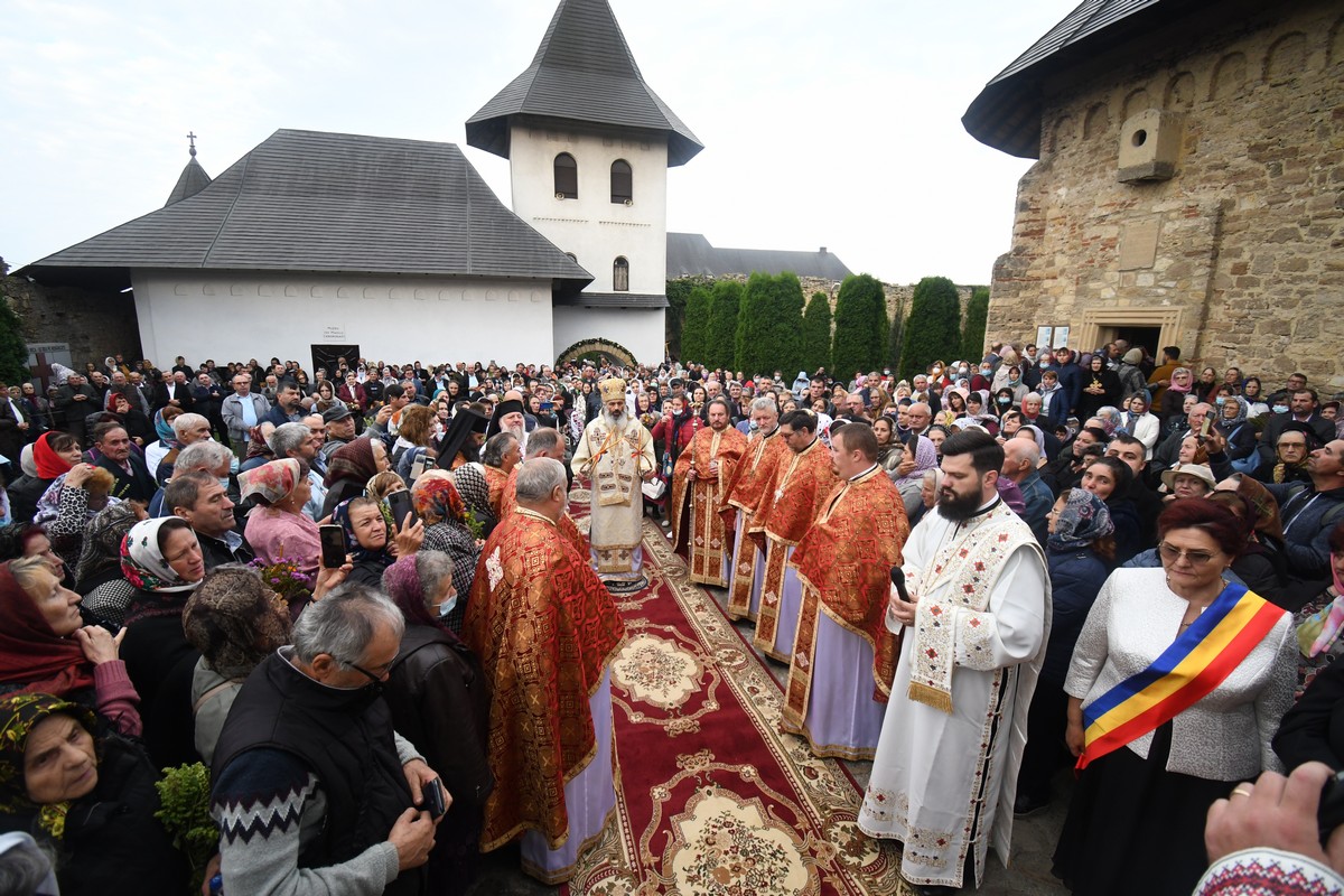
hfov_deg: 100.4
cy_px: 448
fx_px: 560
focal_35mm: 15
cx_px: 672
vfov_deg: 77.3
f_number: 4.5
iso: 1000
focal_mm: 10
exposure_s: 1/400
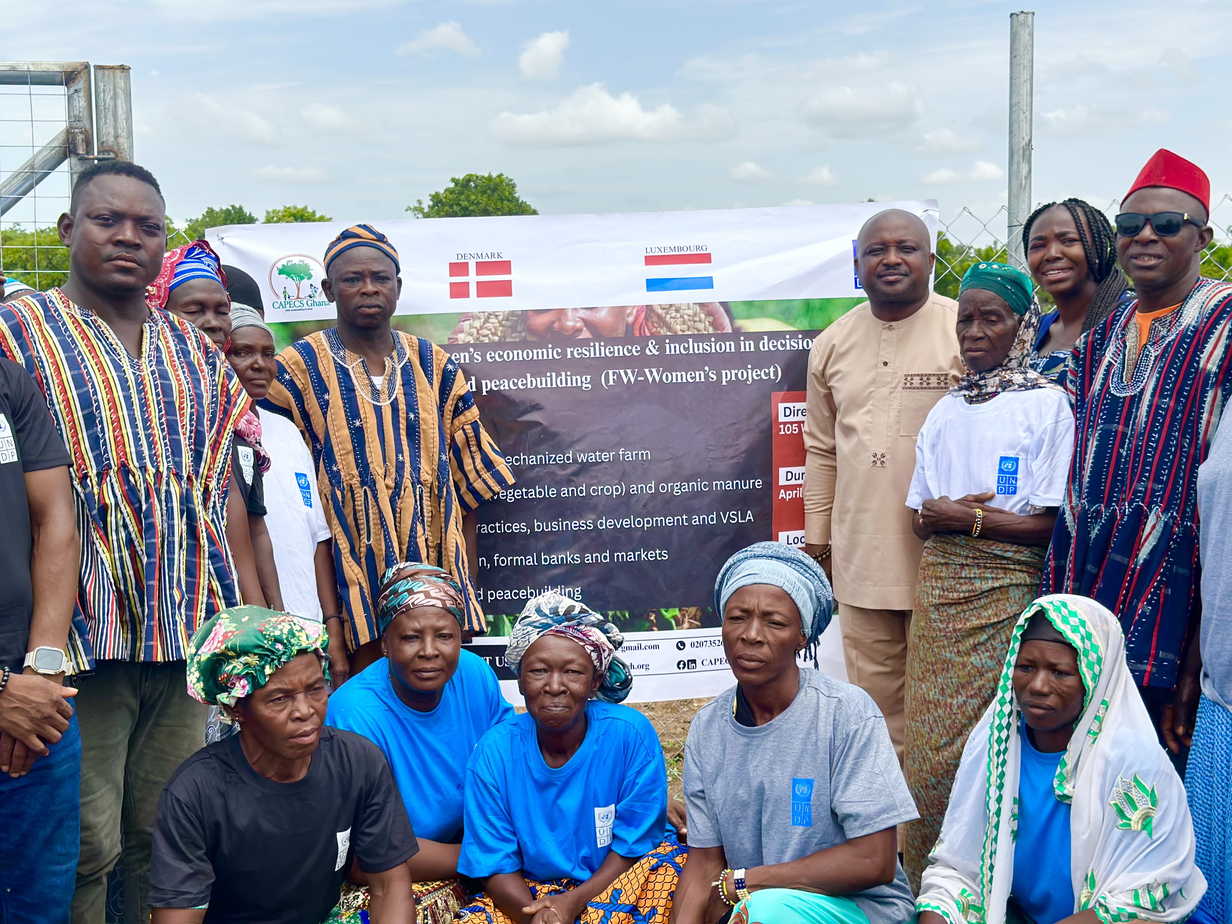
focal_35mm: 48
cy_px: 462
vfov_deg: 30.3
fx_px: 1708
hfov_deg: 39.7
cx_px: 616
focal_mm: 6.86
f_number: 1.78
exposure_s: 1/4566
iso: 100
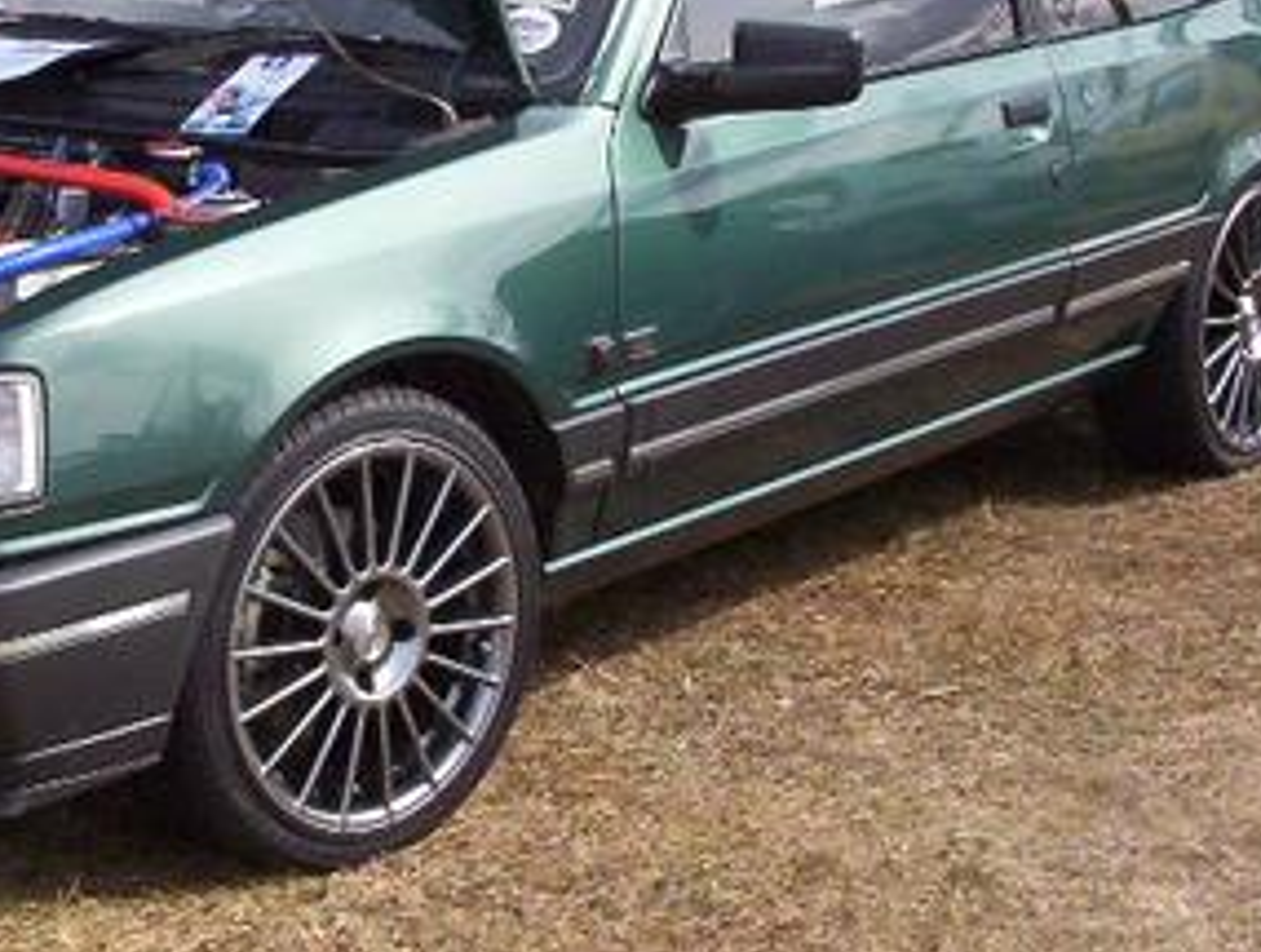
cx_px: 221
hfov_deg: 23.4
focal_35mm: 82
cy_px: 352
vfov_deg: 18.0
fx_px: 2993
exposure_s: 1/389
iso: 100
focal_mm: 6
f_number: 4.5
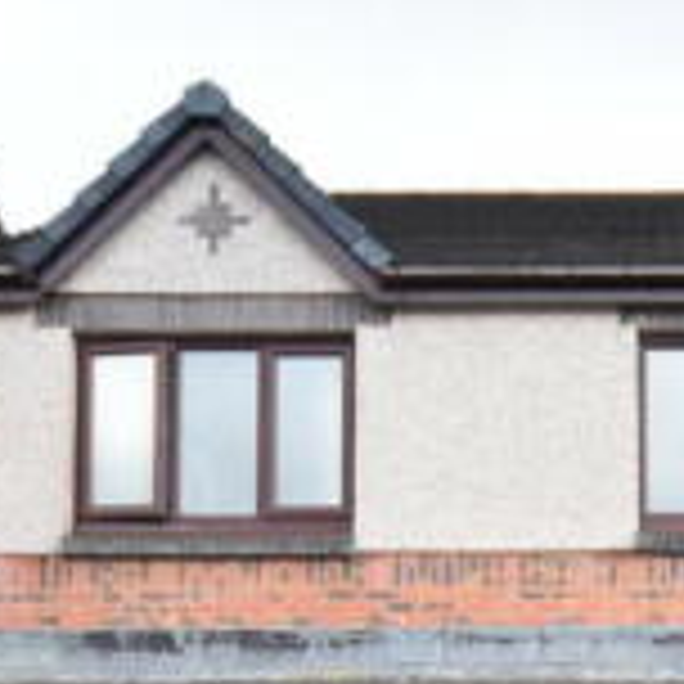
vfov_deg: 24.0
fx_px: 1475
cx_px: 650
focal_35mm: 66
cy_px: 794
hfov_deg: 25.1
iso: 180
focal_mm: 12
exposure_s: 1/125
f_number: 5.6
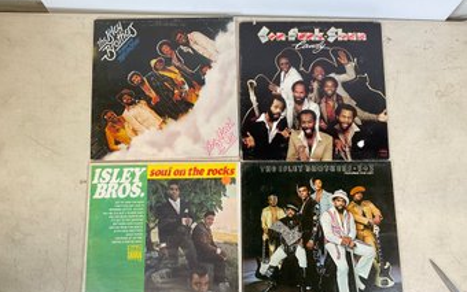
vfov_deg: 40.6
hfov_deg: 61.2
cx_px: 234
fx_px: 395
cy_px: 158
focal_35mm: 31
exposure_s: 1/113
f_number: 1.8
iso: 64
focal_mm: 3
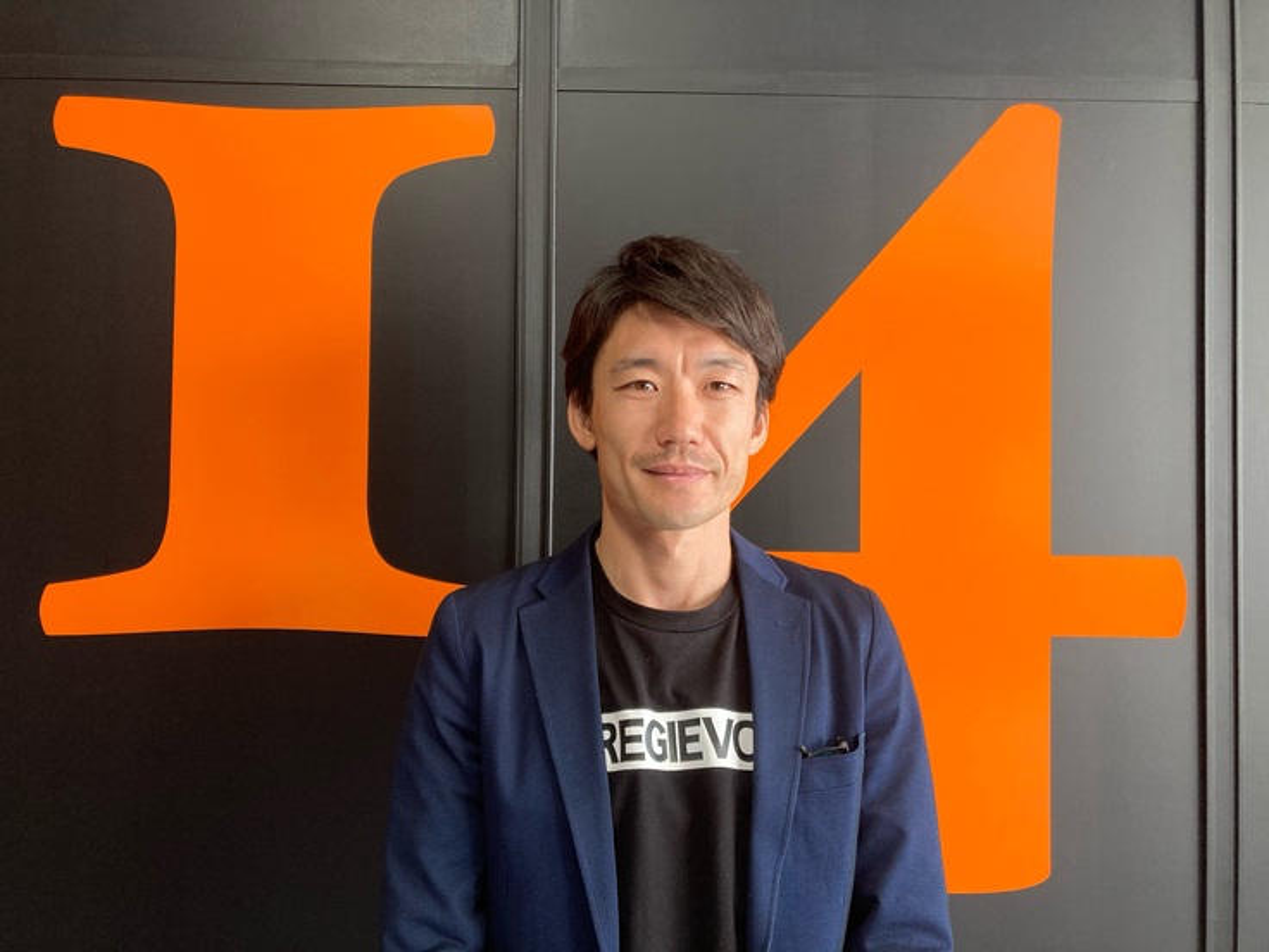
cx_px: 634
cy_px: 476
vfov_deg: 49.7
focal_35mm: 28
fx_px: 1026
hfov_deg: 63.4
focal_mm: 3.99
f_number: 1.8
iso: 80
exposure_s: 1/84
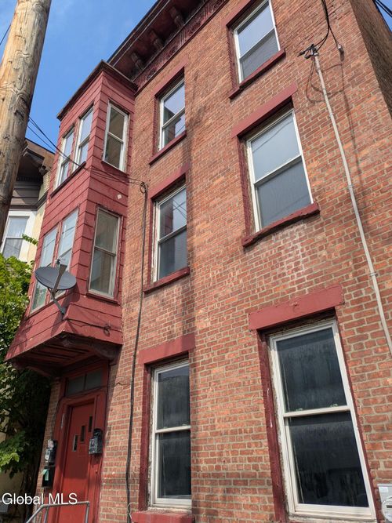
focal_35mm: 25
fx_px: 378
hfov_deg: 54.9
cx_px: 196
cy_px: 262
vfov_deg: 69.4
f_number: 1.89
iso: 41
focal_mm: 5.43
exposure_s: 1/1653
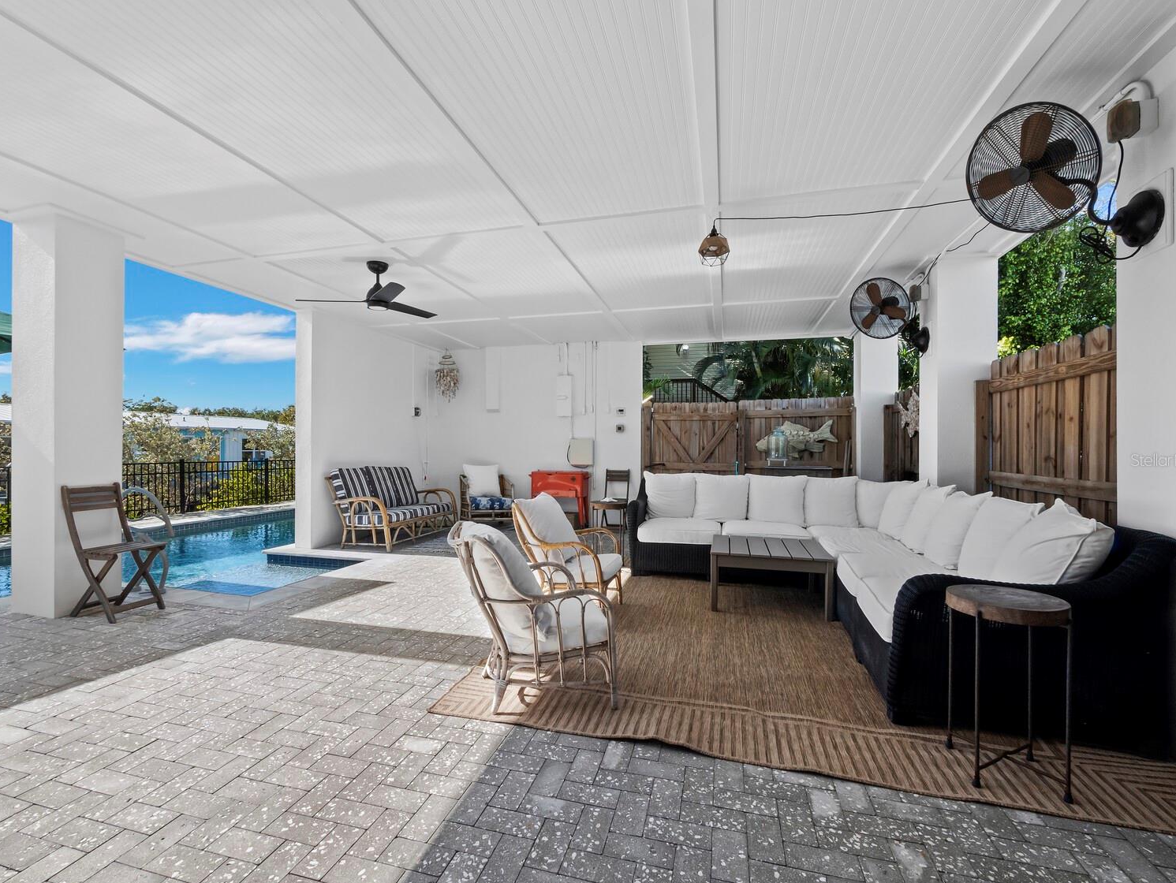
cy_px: 460
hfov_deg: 98.1
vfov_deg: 81.8
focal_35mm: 15
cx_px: 575
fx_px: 510
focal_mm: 7
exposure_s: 1/25
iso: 320
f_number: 14
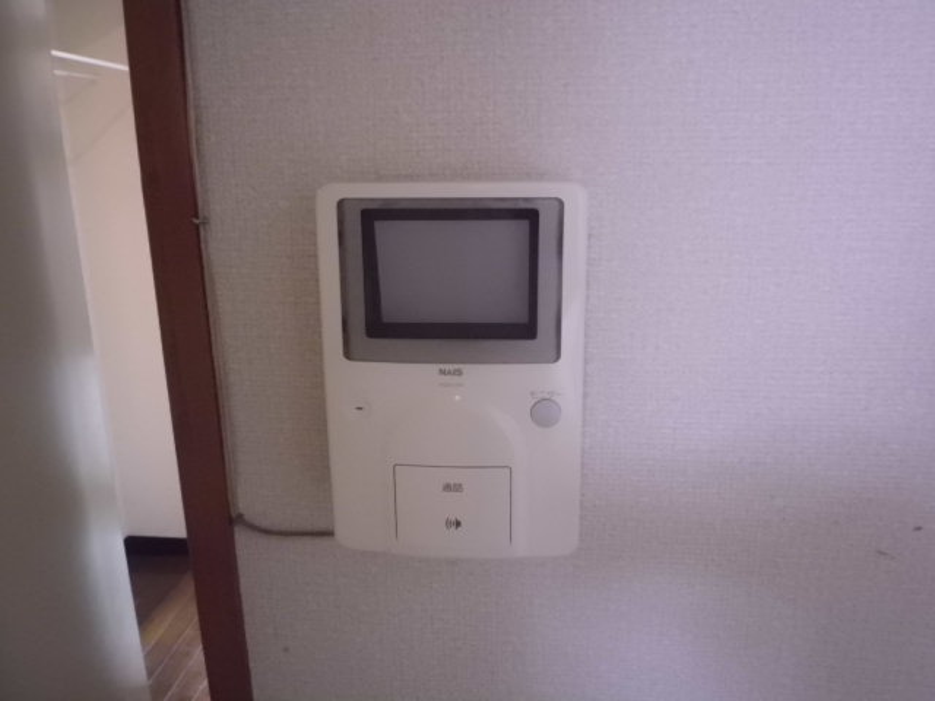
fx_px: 702
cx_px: 468
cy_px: 350
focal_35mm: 26
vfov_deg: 53.1
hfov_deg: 67.3
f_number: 2.8
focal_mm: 4.7
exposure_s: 1/60
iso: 800
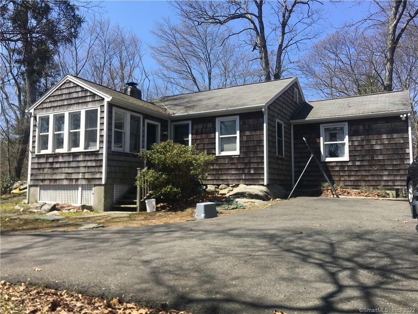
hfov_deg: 61.7
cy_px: 157
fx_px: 350
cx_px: 209
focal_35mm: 29
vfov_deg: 48.2
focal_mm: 4.15
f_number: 2.2
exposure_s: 1/884
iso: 25
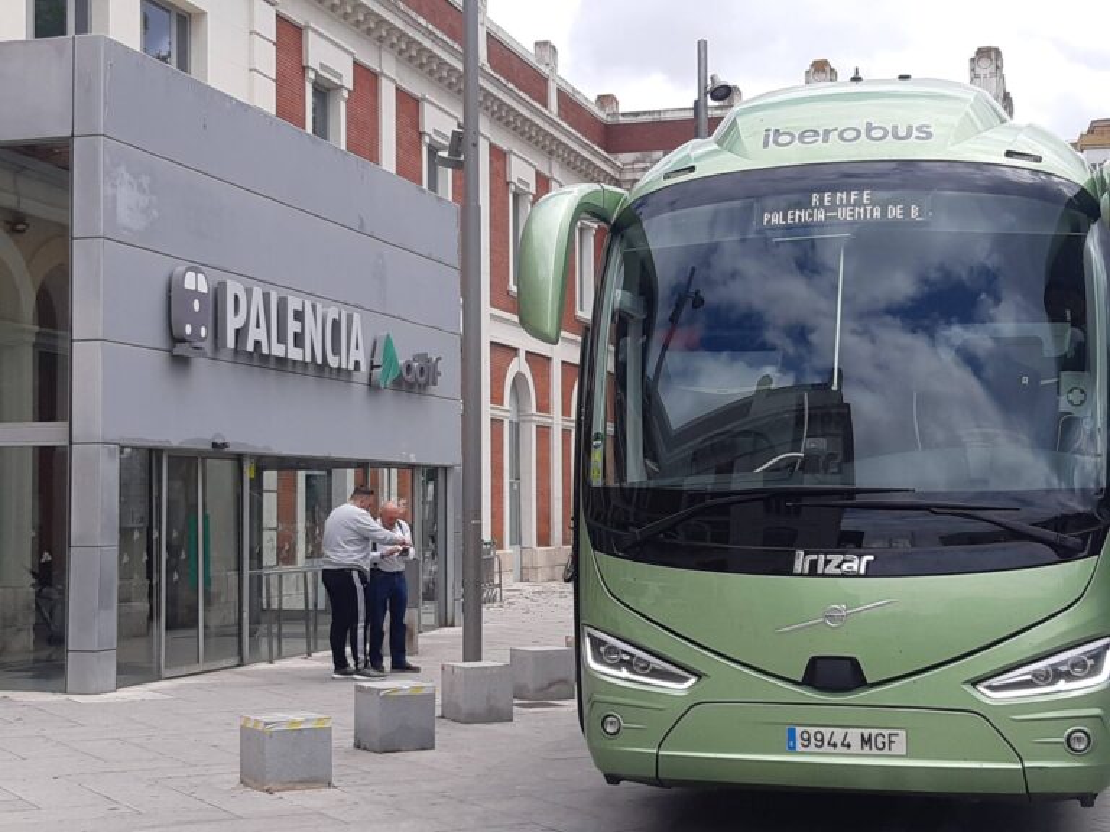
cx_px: 555
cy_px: 416
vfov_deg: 53.1
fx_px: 834
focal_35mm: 26
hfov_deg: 67.3
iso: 40
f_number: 1.7
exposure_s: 1/1401
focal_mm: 3.93
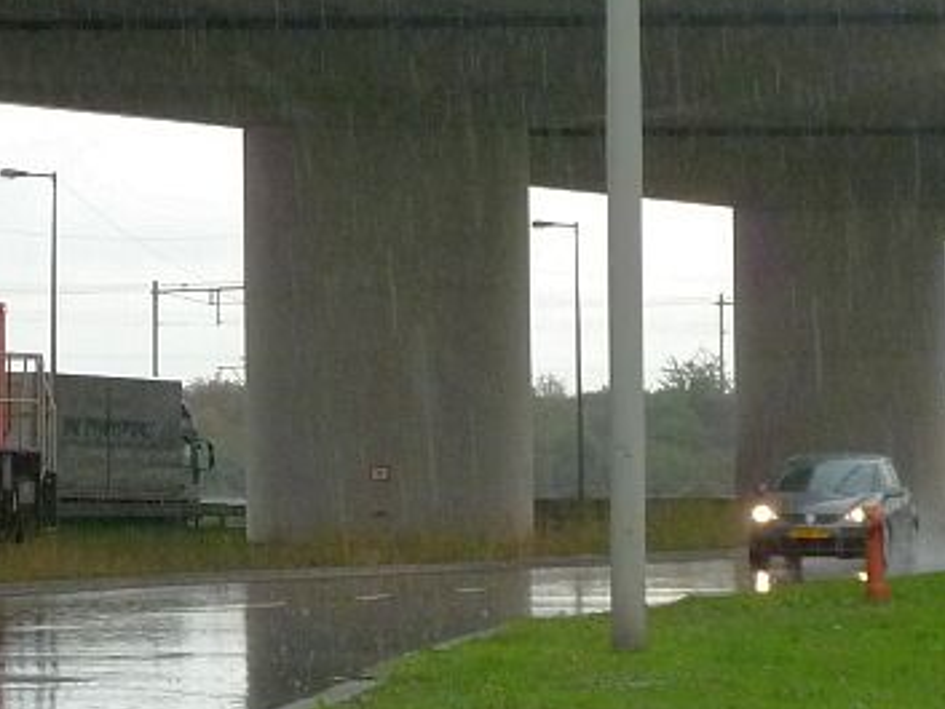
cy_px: 308
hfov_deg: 9.4
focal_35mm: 209
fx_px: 5708
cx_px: 206
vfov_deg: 7.1
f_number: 4.1
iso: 400
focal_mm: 11.9
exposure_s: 1/160
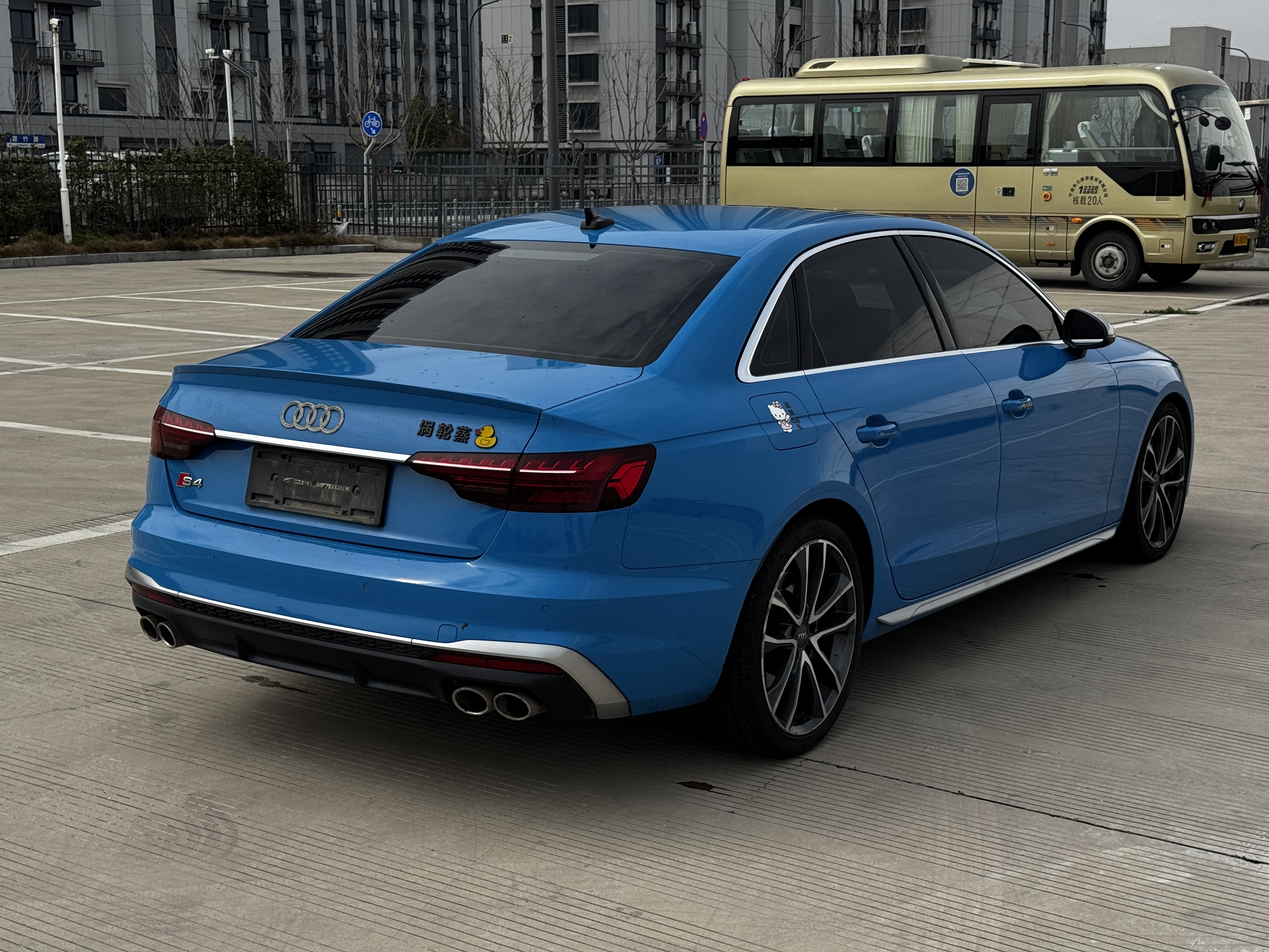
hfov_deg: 39.7
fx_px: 1760
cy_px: 476
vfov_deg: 30.3
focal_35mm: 48
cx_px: 634
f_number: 1.78
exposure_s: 1/5848
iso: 64
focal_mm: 6.76
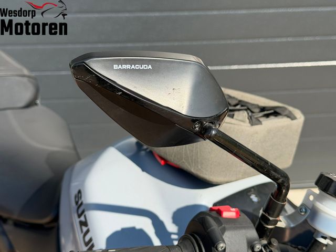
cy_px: 126
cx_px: 168
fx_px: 466
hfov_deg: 39.7
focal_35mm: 48
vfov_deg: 30.3
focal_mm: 6.76
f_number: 1.78
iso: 64
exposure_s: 1/2494
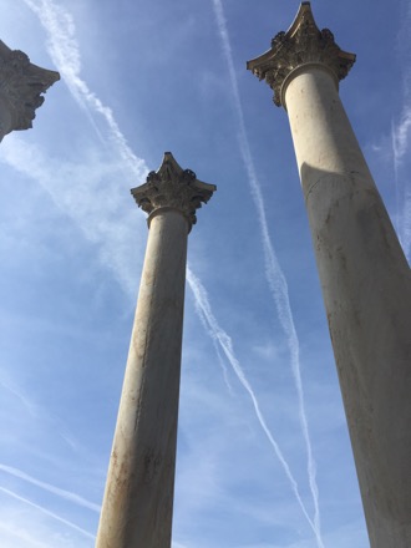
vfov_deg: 61.7
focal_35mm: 29
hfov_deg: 48.2
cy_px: 274
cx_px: 206
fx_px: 459
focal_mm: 4.15
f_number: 2.2
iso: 32
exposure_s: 1/2475
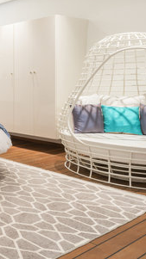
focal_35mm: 39
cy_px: 103
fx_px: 269
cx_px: -118
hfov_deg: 20.8
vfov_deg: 51.3
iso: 400
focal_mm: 14
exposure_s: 1
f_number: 14
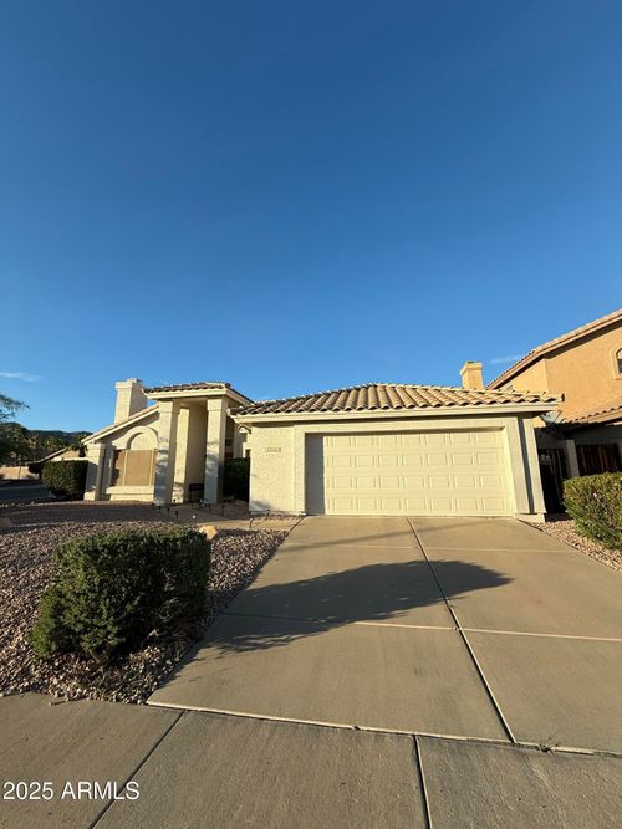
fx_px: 336
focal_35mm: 14
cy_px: 414
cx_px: 311
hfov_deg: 85.7
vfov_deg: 102.1
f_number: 2.2
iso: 50
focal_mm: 2.22
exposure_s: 1/1961
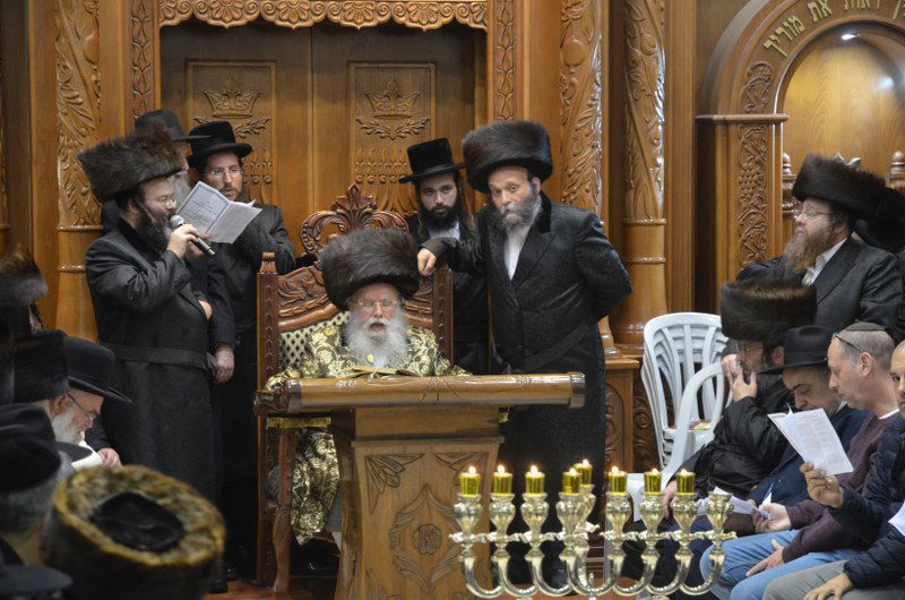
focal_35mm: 105
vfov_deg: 13.0
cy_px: 300
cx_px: 452
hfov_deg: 19.5
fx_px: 2634
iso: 1600
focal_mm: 70
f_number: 4.5
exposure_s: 1/50
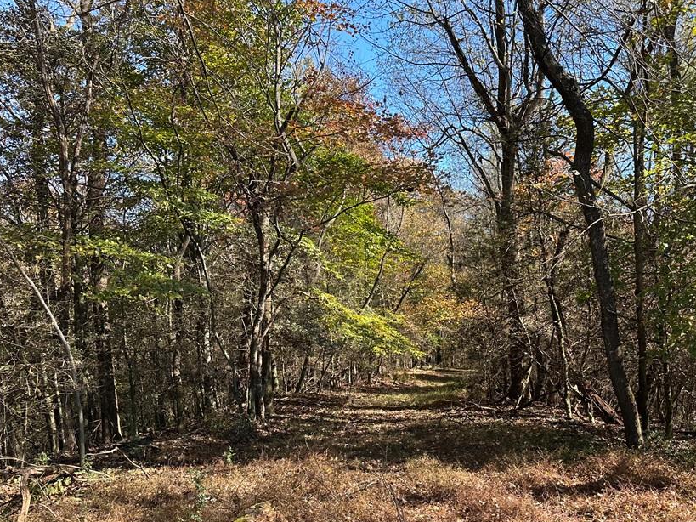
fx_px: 603
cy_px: 324
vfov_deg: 46.4
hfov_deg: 59.3
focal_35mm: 30
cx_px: 427
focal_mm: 6.86
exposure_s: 1/580
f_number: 1.78
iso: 80
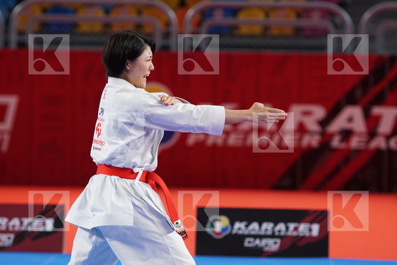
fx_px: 2977
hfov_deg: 7.6
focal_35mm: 270
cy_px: 132
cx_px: 198
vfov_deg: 5.1
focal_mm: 180
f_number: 3.2
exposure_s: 1/400
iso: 800
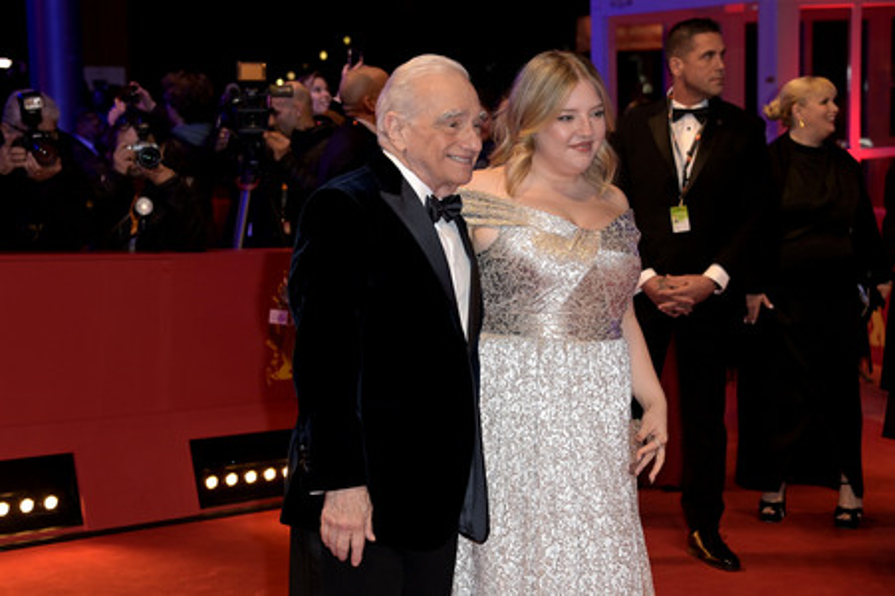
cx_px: 448
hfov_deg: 26.0
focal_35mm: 78
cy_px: 298
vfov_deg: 17.5
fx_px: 1938
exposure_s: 1/250
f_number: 5.6
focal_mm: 78
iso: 1250
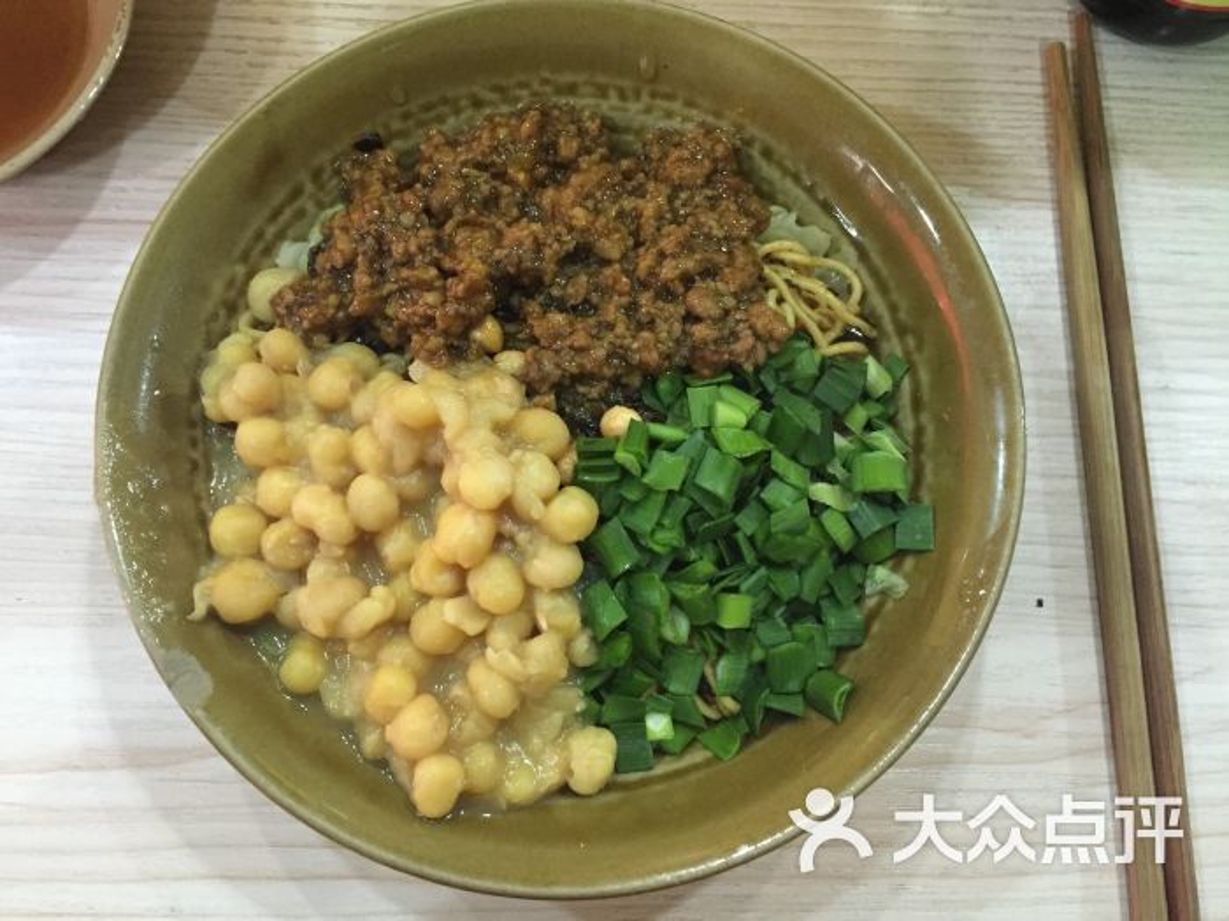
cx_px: 614
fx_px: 1030
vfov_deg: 48.2
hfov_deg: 61.7
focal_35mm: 29
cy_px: 460
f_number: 2.2
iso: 250
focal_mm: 4.15
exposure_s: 1/17
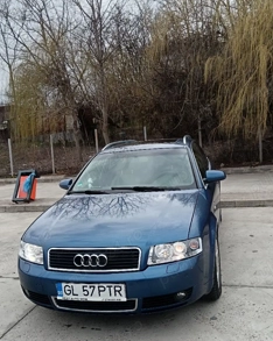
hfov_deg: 41.1
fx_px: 364
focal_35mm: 36
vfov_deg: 50.3
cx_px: 128
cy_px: 180
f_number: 1.9
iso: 158
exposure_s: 1/101
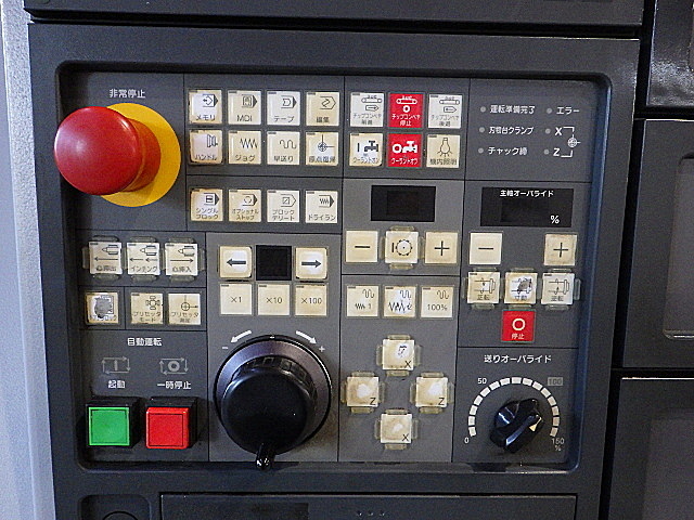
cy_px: 260
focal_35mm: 28
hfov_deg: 63.4
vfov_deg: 49.7
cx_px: 347
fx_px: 561
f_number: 3.5
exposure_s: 1/45
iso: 1000
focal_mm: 5
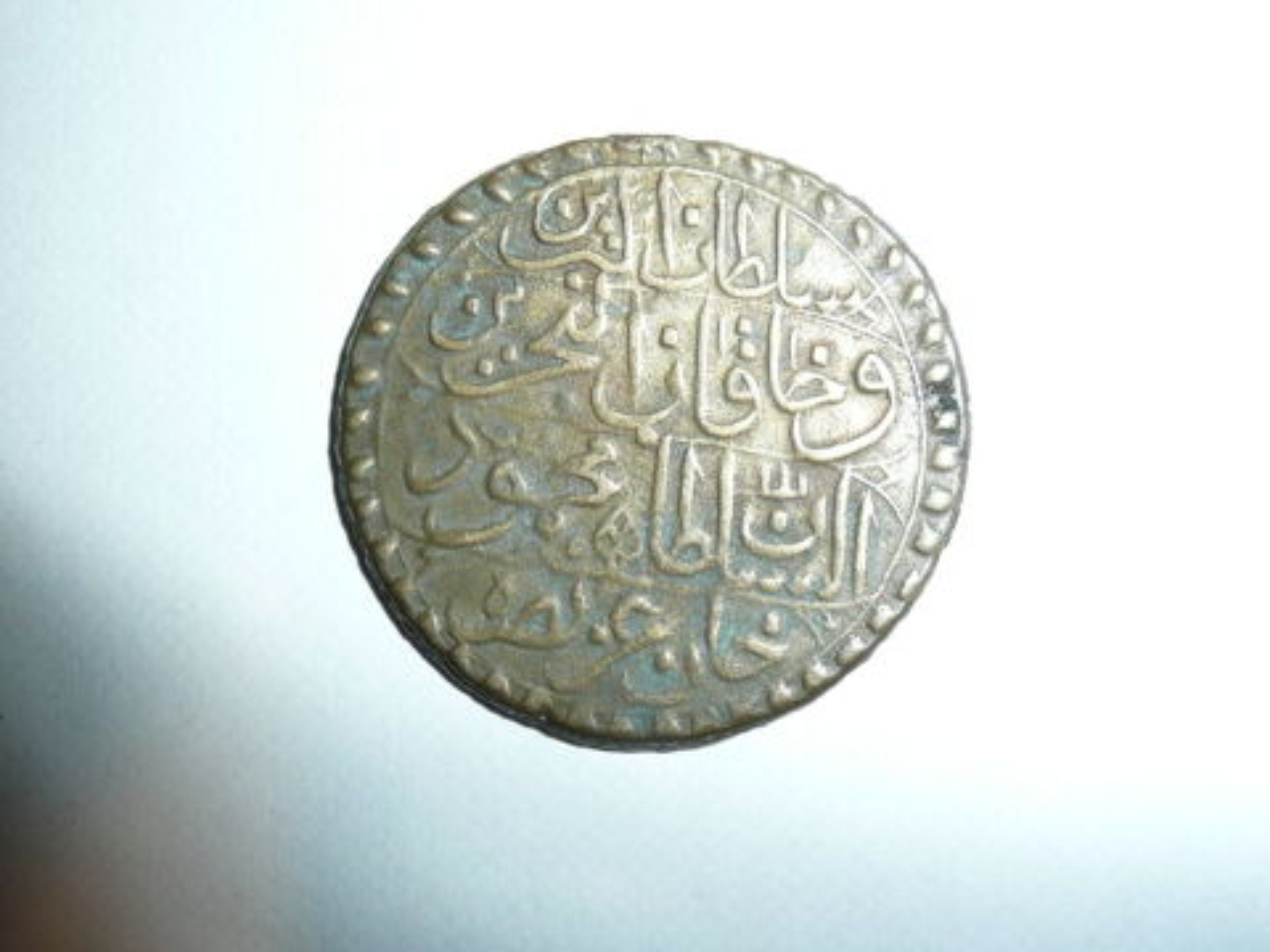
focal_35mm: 38
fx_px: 1394
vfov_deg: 37.7
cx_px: 635
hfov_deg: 49.0
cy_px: 476
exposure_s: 1/30
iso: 100
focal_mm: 5.2
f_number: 3.5
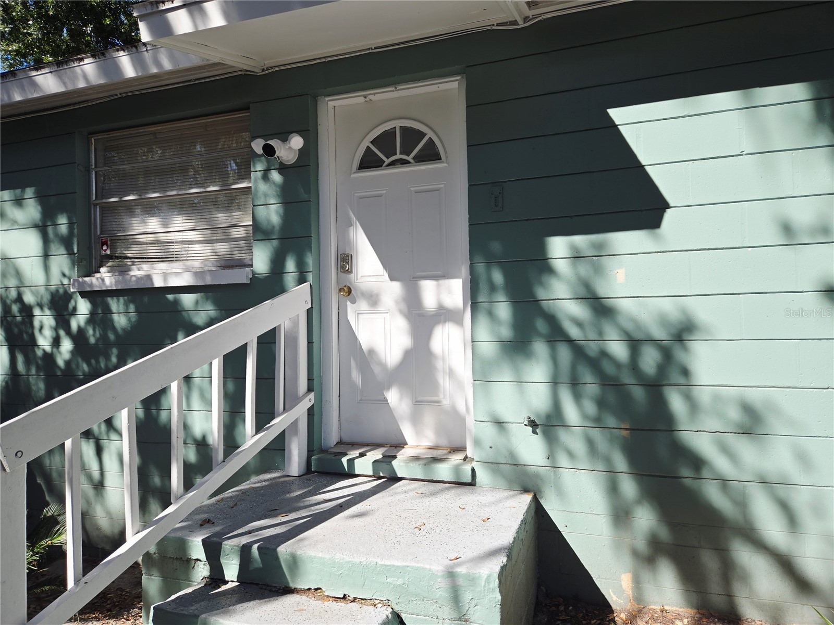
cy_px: 312
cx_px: 417
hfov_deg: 73.9
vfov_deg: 58.9
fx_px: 554
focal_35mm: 23
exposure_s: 1/1142
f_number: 1.8
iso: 25
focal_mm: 5.4
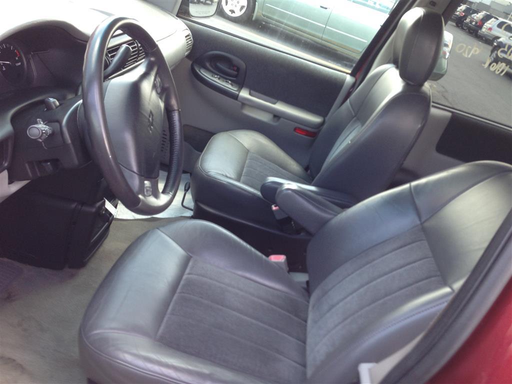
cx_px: 256
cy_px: 192
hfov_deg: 55.4
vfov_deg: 42.9
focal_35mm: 33
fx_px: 488
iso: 50
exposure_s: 1/60
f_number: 2.4
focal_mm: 4.13
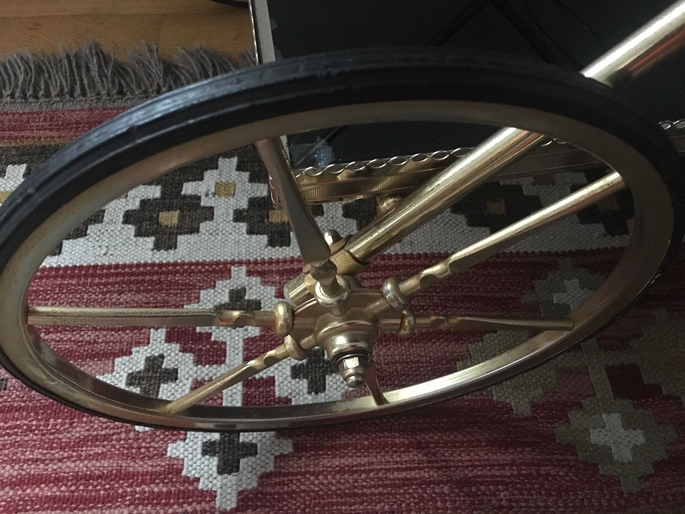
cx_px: 342
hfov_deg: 61.7
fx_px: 574
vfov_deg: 48.2
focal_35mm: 29
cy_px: 257
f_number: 2.2
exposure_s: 1/17
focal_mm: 4.15
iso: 800
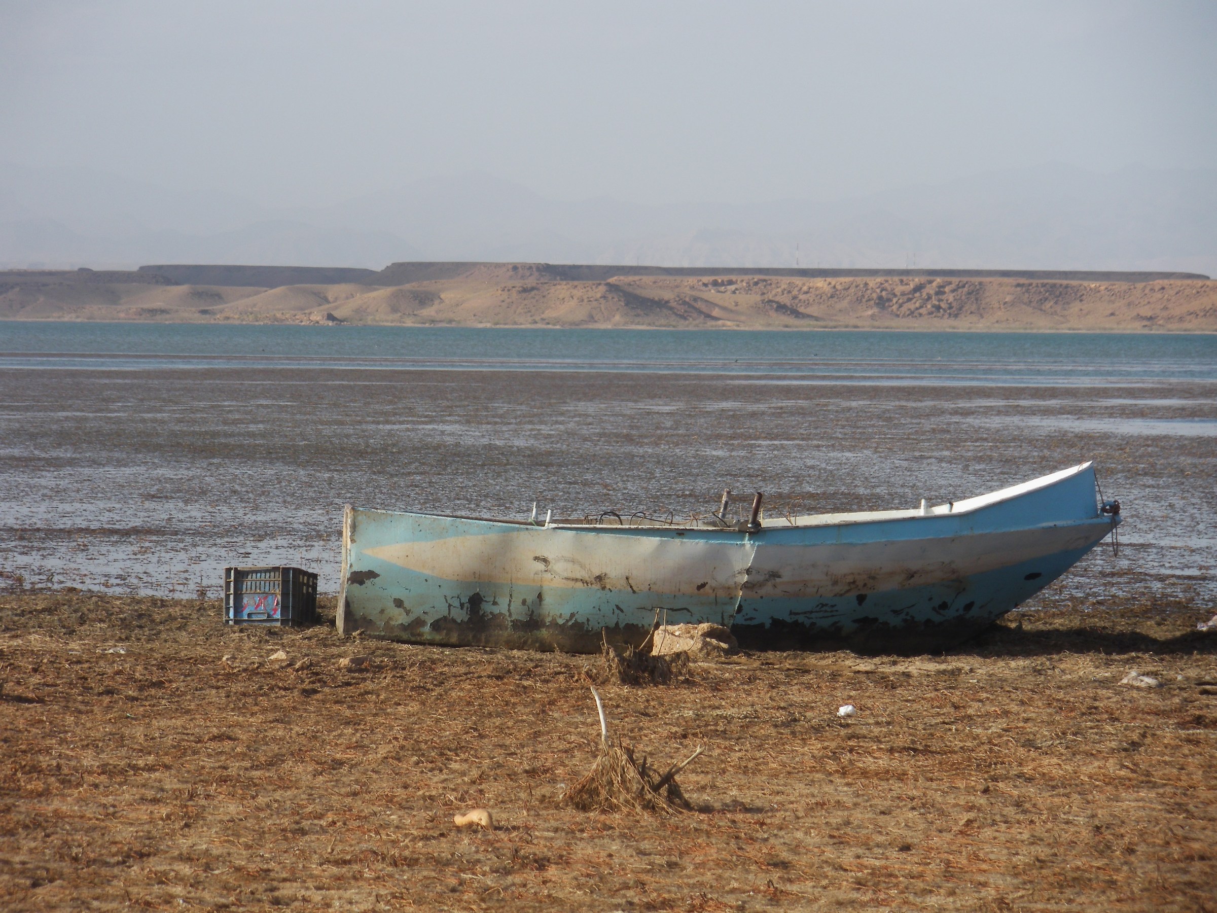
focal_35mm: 148
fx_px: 5203
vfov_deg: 10.0
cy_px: 456
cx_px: 608
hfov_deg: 13.3
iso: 64
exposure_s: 1/200
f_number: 5.4
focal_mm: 26.2
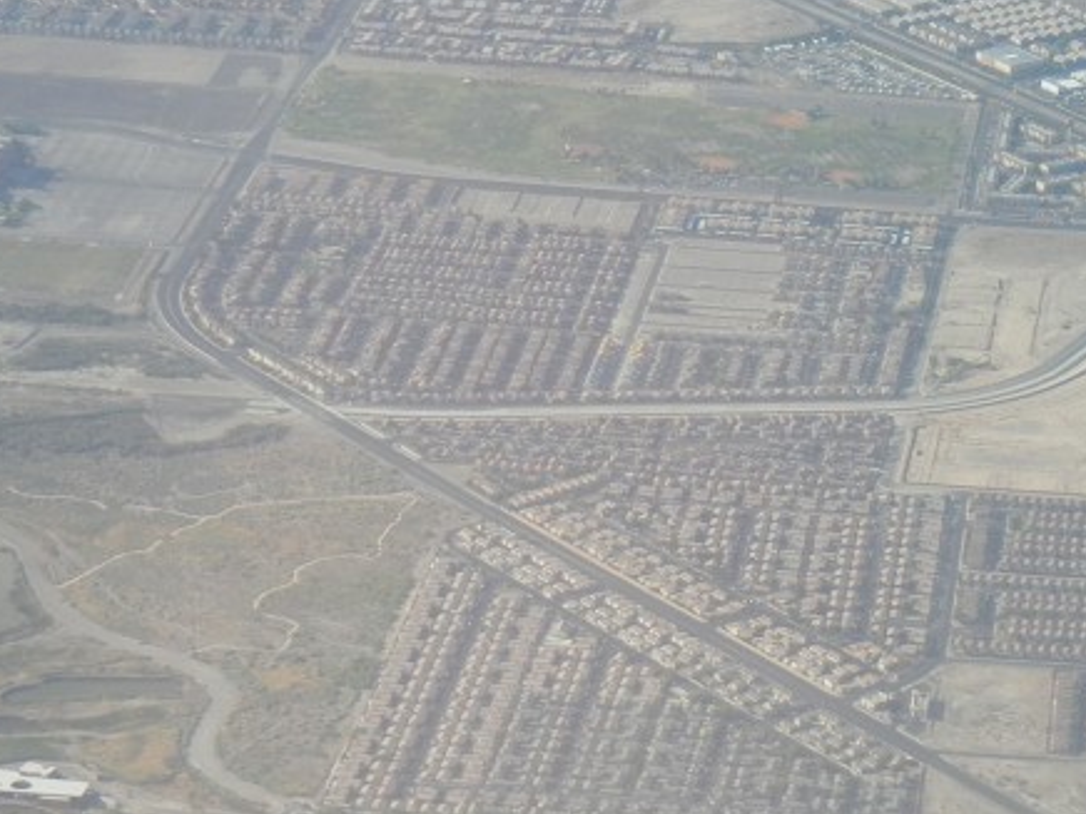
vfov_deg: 8.2
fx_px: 5678
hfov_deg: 10.9
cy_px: 505
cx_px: 939
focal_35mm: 181
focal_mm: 13.9
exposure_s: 1/874
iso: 160
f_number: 4.3
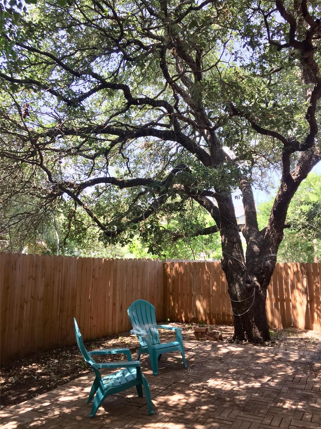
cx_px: 160
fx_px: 359
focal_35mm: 29
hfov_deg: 48.2
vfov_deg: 61.7
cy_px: 214
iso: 32
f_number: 2.2
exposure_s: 1/185
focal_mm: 4.15
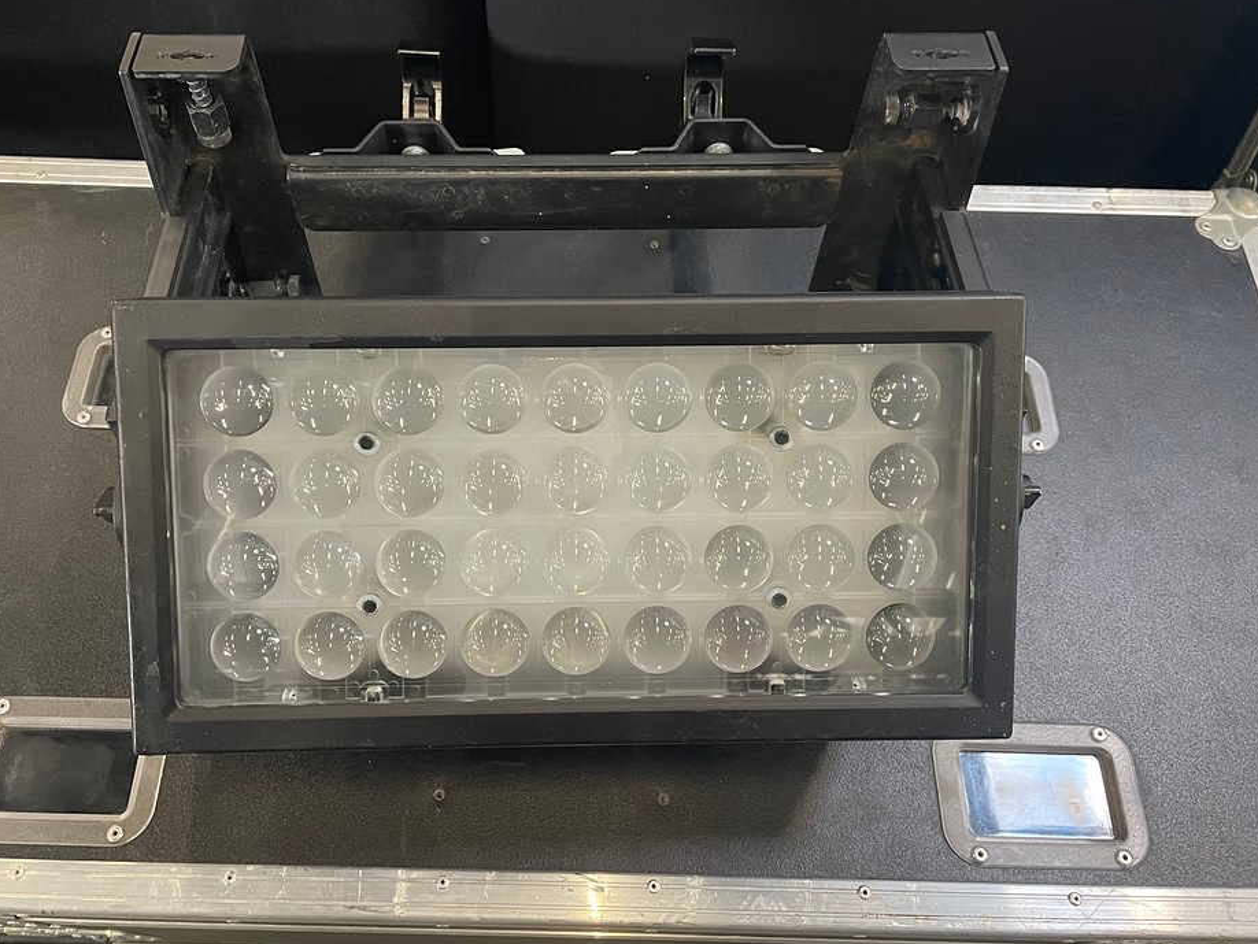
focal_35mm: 29
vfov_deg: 48.2
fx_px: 1054
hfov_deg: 61.6
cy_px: 421
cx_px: 587
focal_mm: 4.2
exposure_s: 1/33
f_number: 1.6
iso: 500
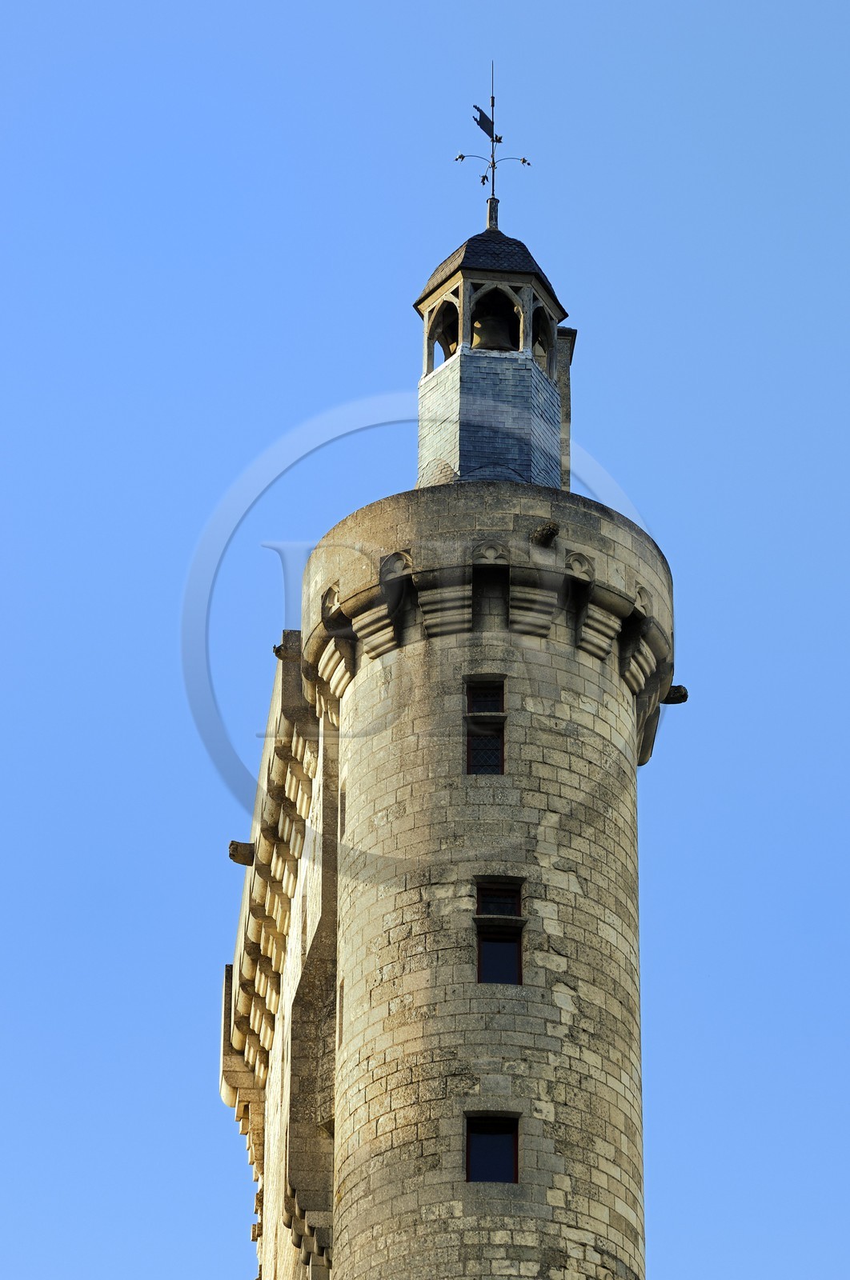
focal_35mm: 195
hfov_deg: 7.0
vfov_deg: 10.6
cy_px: 640
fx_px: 6927
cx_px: 425
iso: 100
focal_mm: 130
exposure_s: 1/160
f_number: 4.8
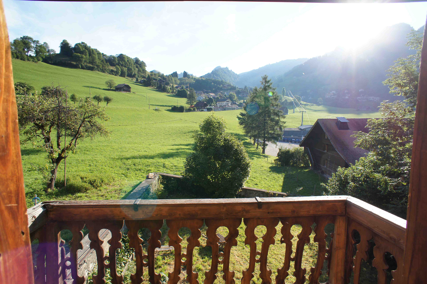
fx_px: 284
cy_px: 142
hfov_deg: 73.8
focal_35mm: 24
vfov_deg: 53.0
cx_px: 214
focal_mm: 16
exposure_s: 1/320
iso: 200
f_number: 5.6
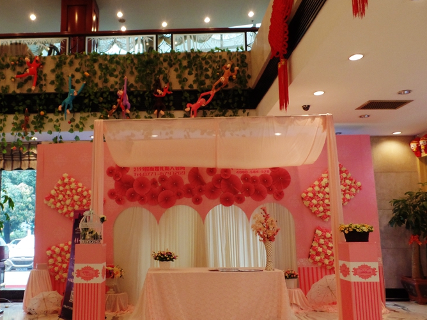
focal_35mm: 31
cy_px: 172
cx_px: 163
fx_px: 382
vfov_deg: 45.4
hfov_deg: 57.7
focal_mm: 4.1
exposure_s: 1/30
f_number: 2.8
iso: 200
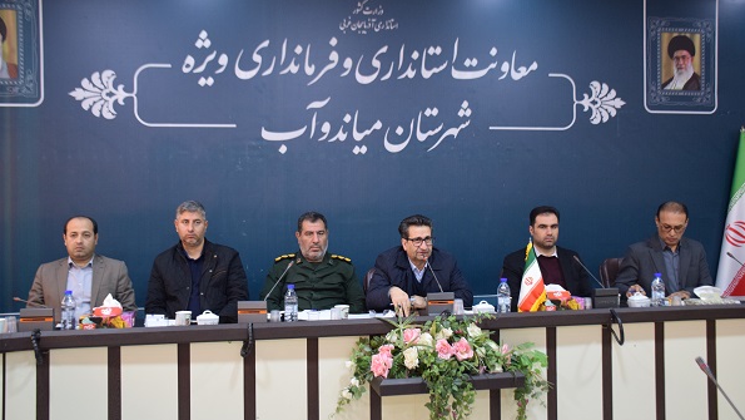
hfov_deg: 52.8
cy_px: 208
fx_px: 751
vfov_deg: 31.2
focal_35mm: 38
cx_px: 373
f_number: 3.8
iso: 1400
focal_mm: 24
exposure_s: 1/60
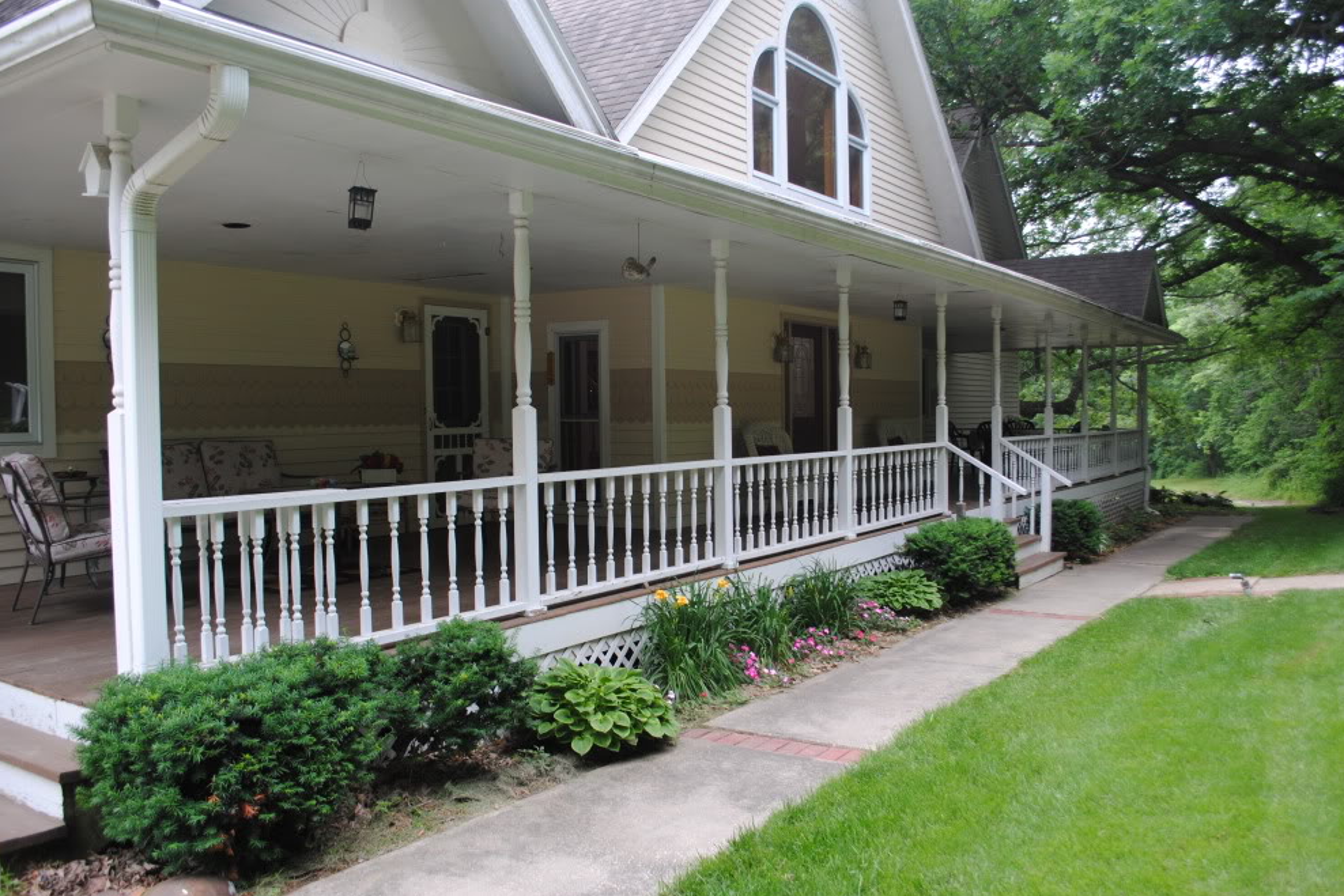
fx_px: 1045
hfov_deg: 65.5
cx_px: 663
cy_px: 455
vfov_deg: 46.4
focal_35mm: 28
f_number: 4.5
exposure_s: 1/80
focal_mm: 18
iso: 200
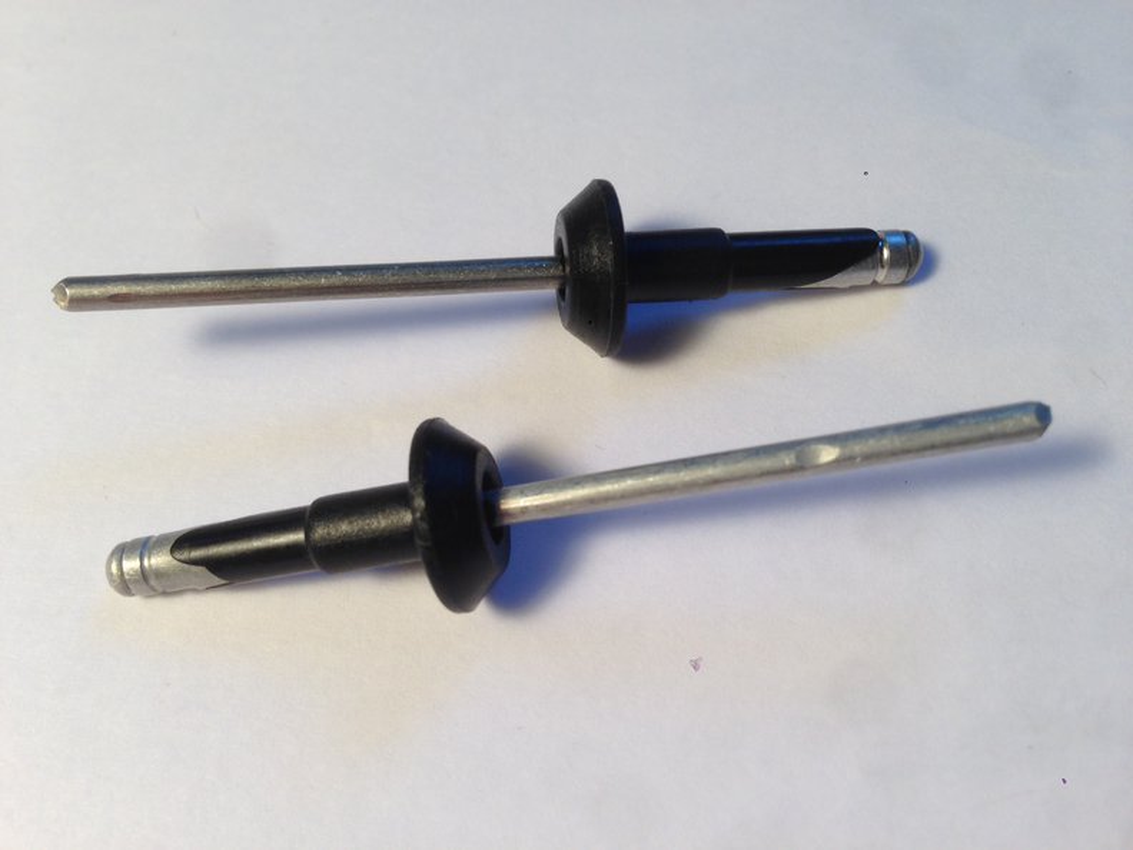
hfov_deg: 55.4
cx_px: 566
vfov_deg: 42.9
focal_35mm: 33
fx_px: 1080
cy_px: 425
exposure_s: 1/120
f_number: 2.4
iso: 50
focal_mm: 4.12
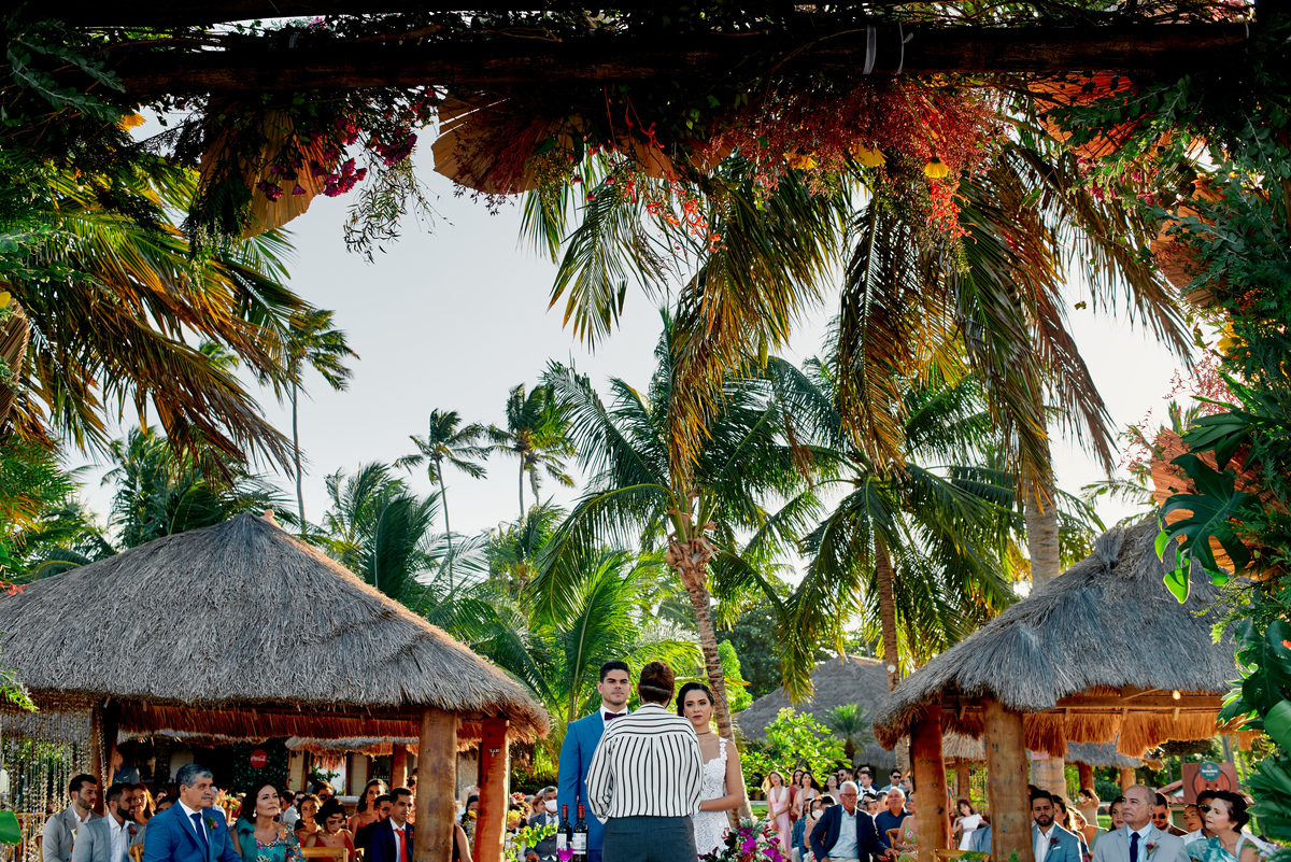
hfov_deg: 54.4
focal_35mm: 35
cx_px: 646
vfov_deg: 37.9
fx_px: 1256
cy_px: 431
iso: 100
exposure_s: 1/200
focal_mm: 35
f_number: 5
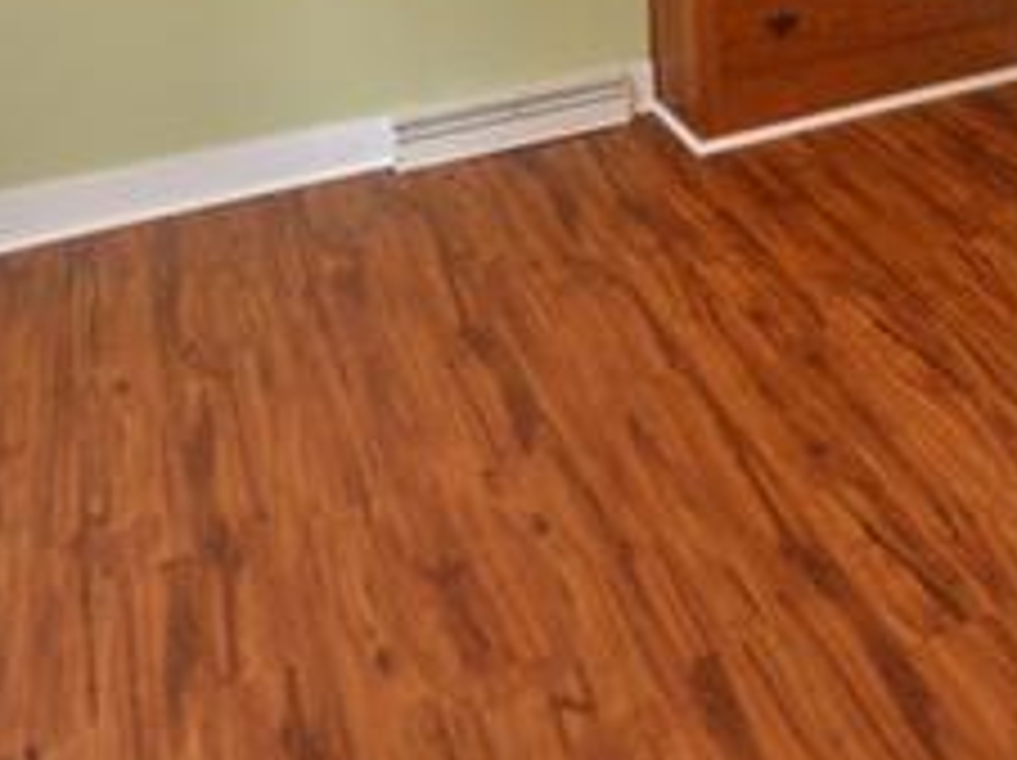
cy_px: -567
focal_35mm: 49
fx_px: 1438
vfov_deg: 21.2
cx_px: 698
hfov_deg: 38.4
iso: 800
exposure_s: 1/60
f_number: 4
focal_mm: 10
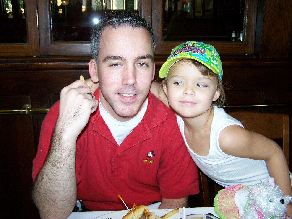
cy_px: 110
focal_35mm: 38
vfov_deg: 37.7
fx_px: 321
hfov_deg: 49.0
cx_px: 146
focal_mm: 6.3
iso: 160
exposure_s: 1/60
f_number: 2.8
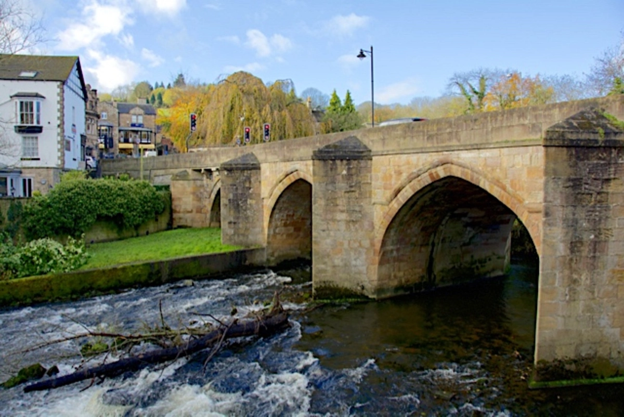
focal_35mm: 27
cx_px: 312
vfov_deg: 48.0
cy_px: 208
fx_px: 468
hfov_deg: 67.4
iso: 100
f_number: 6.3
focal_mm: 18
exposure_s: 1/125
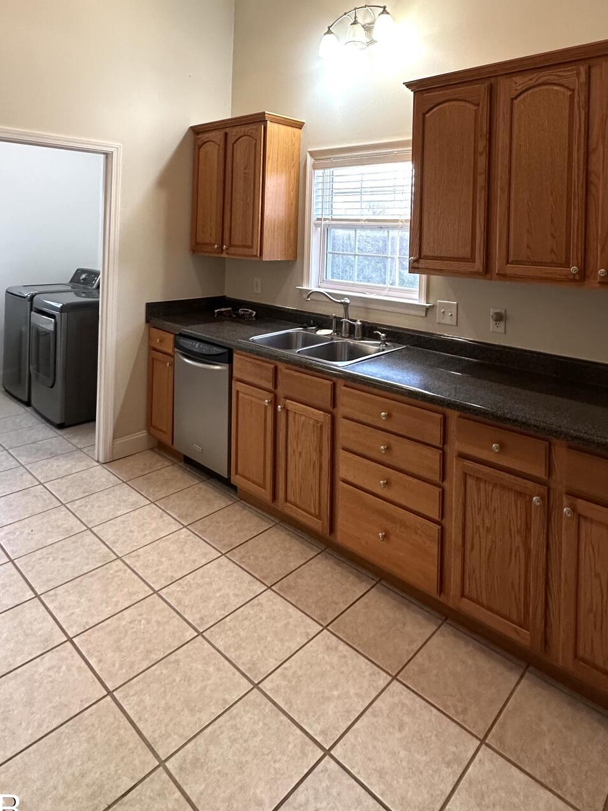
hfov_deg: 60.6
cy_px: 229
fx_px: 515
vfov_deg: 72.4
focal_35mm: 22
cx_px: 365
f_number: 2.2
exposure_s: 1/120
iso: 200
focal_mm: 2.22
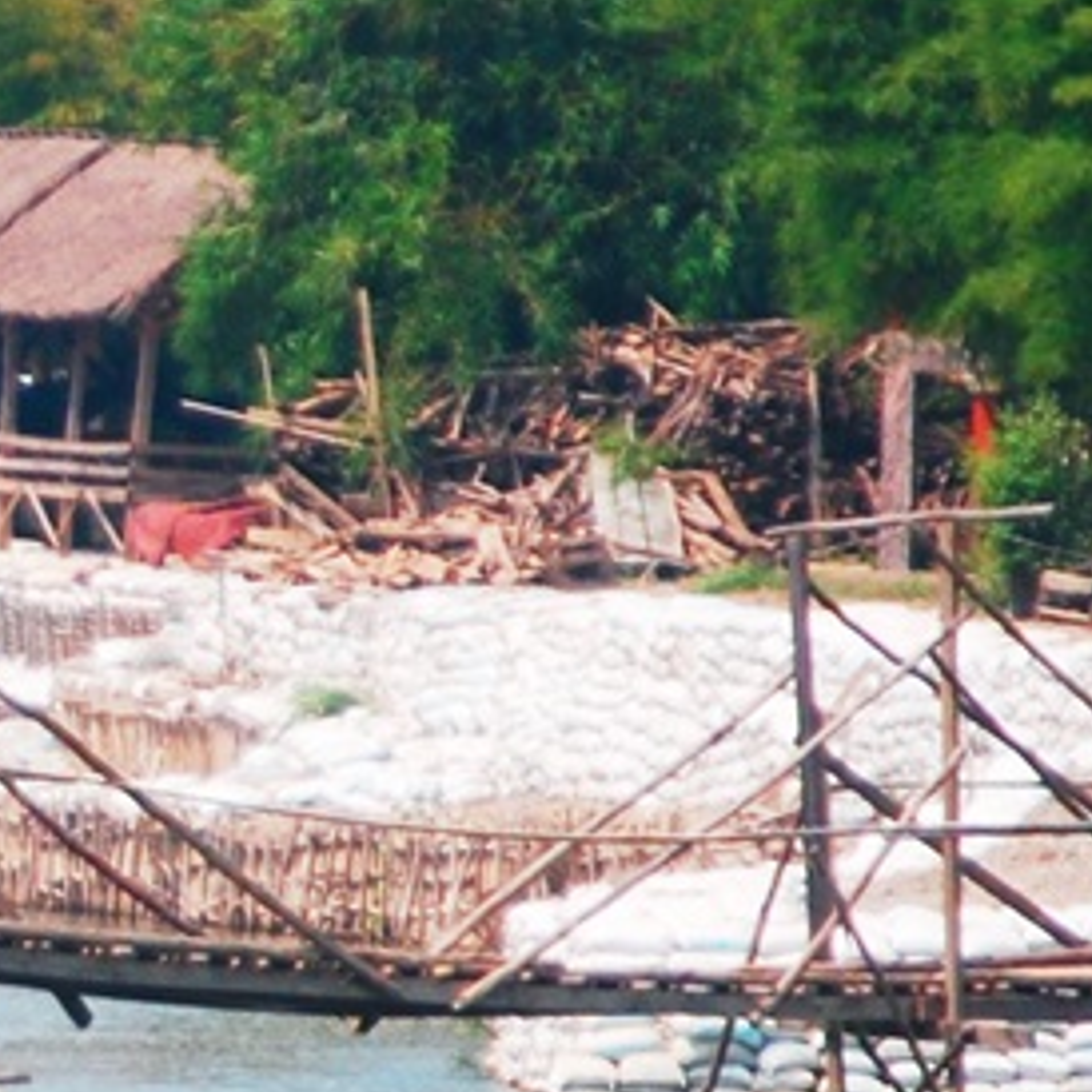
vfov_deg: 1.0
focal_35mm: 1678
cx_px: -1634
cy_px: 1052
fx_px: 59888
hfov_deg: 1.0
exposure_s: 1/800
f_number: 5.6
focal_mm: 200
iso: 200
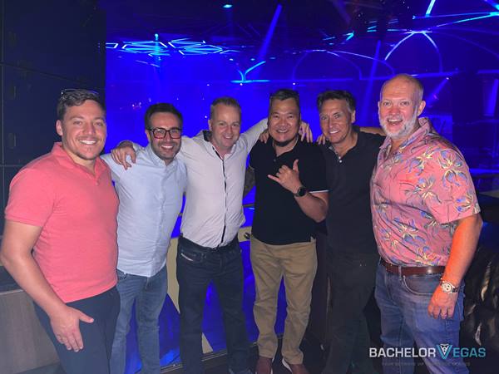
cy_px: 187
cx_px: 250
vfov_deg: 53.1
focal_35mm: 26
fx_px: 375
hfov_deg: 67.3
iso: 160
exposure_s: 1/4
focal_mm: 5.1
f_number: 1.6
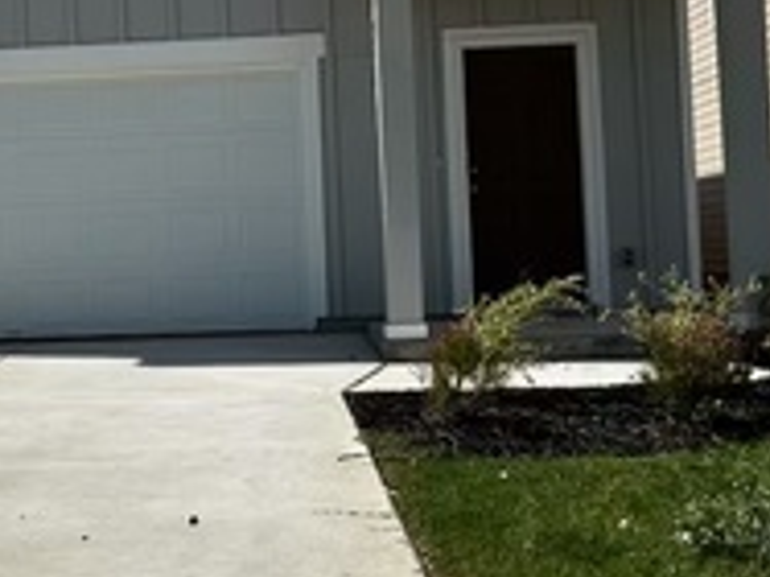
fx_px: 1067
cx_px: 214
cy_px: 214
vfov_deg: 30.1
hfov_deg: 38.9
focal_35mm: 48
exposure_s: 1/4000
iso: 50
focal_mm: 2.22
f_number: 2.2
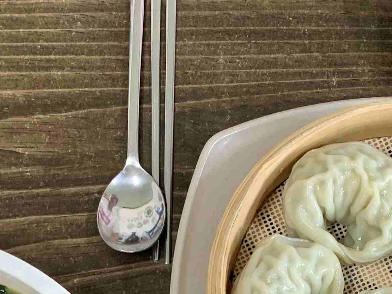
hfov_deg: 21.5
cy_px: 493
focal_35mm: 91
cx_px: 240
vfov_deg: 14.6
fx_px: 1031
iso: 125
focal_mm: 4.25
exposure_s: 1/60
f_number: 1.8
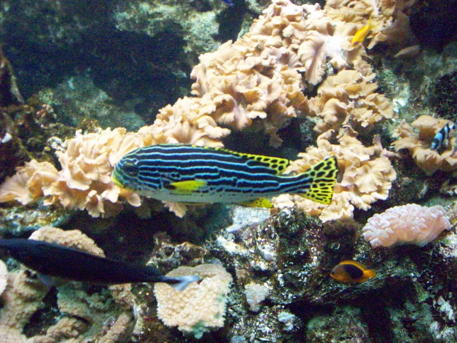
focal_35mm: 36
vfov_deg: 39.7
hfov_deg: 51.4
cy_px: 172
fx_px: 475
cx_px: 228
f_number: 2.7
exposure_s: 1/58
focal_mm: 6
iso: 800
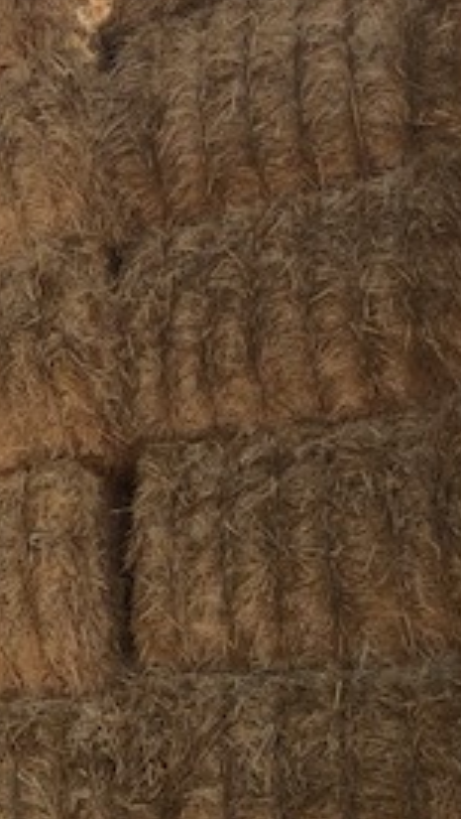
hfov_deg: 14.1
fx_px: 1541
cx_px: -476
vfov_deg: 29.6
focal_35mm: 71
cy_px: 524
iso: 20
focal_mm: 3.99
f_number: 1.8
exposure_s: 1/2288
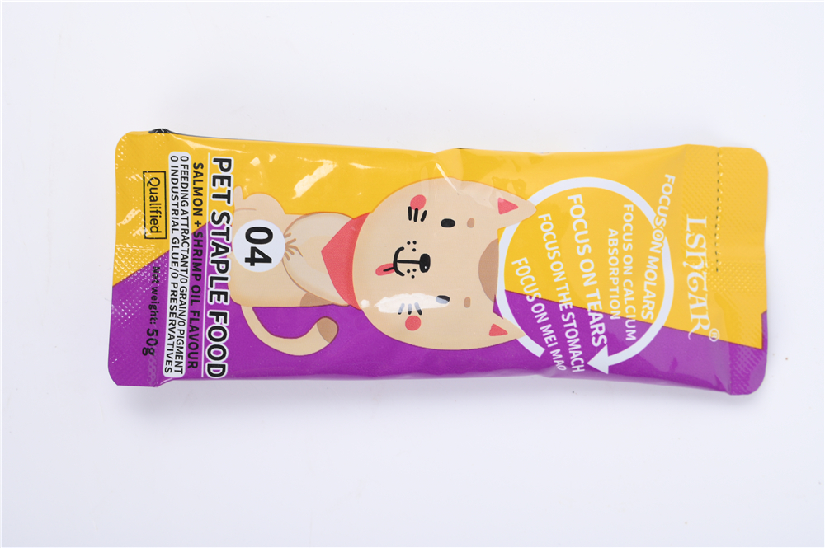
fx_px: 2748
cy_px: 274
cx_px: 412
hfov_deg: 17.1
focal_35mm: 120
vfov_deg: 11.4
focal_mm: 120
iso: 125
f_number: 11
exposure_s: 1/125
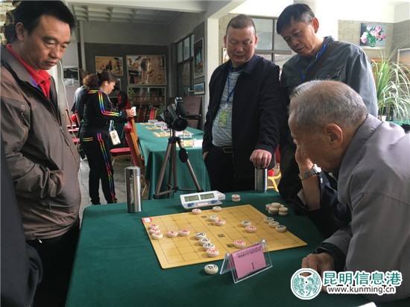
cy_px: 154
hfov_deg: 61.7
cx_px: 205
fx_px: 343
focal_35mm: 29
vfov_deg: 48.2
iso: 64
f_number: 2.2
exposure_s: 1/33
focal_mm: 4.15
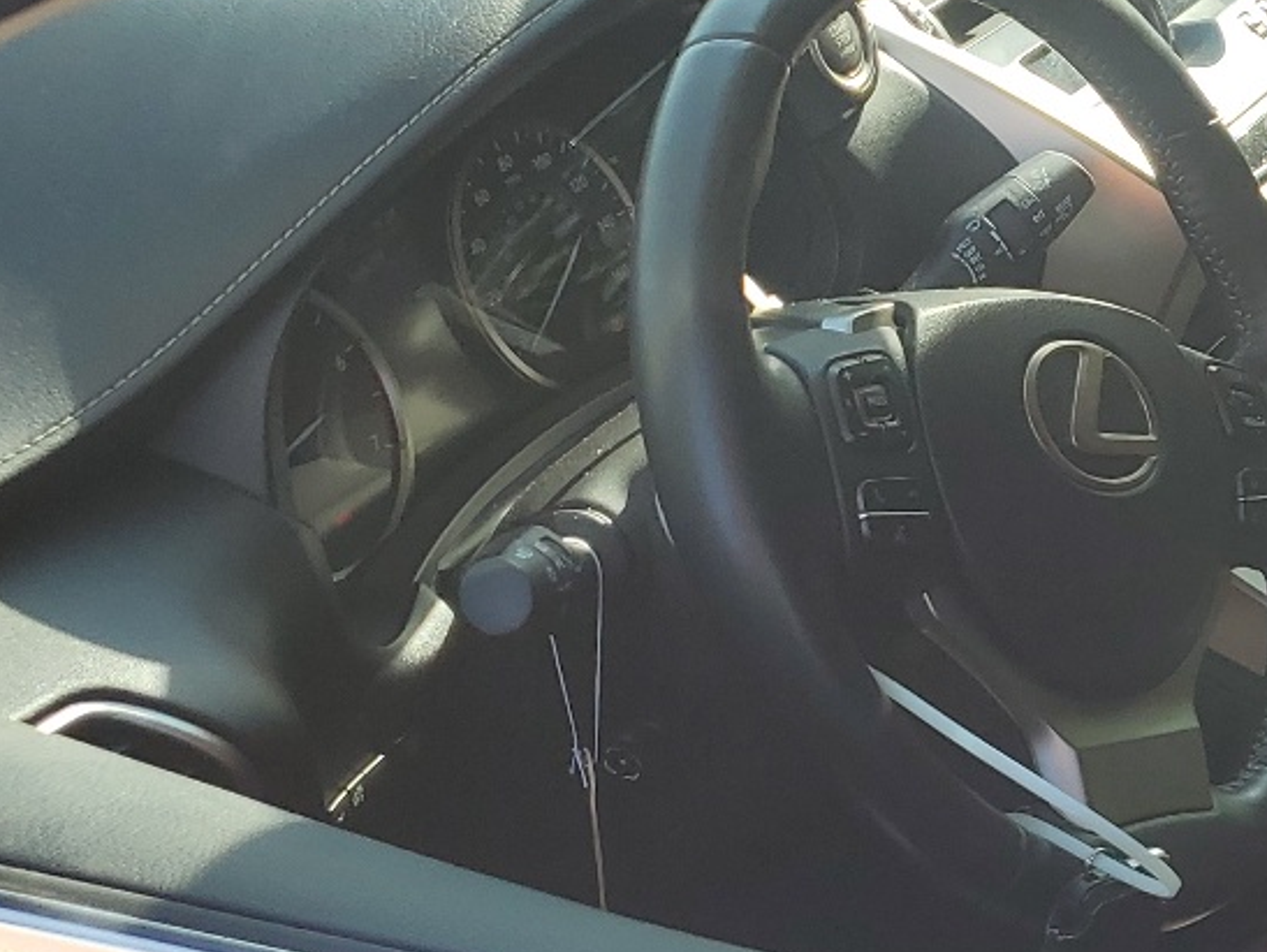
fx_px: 2784
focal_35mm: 76
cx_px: 1580
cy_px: 836
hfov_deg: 23.2
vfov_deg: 19.1
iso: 50
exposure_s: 1/526
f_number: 1.5
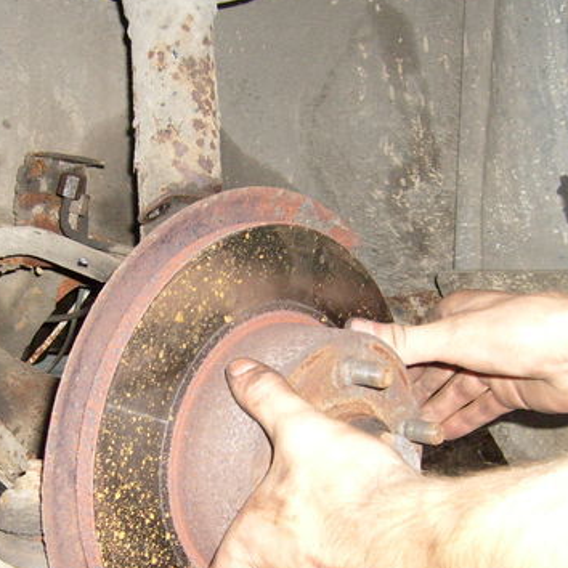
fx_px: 1040
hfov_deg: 30.5
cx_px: 223
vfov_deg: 30.5
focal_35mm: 56
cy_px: 348
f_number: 2.8
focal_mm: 5.8
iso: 100
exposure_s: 1/45
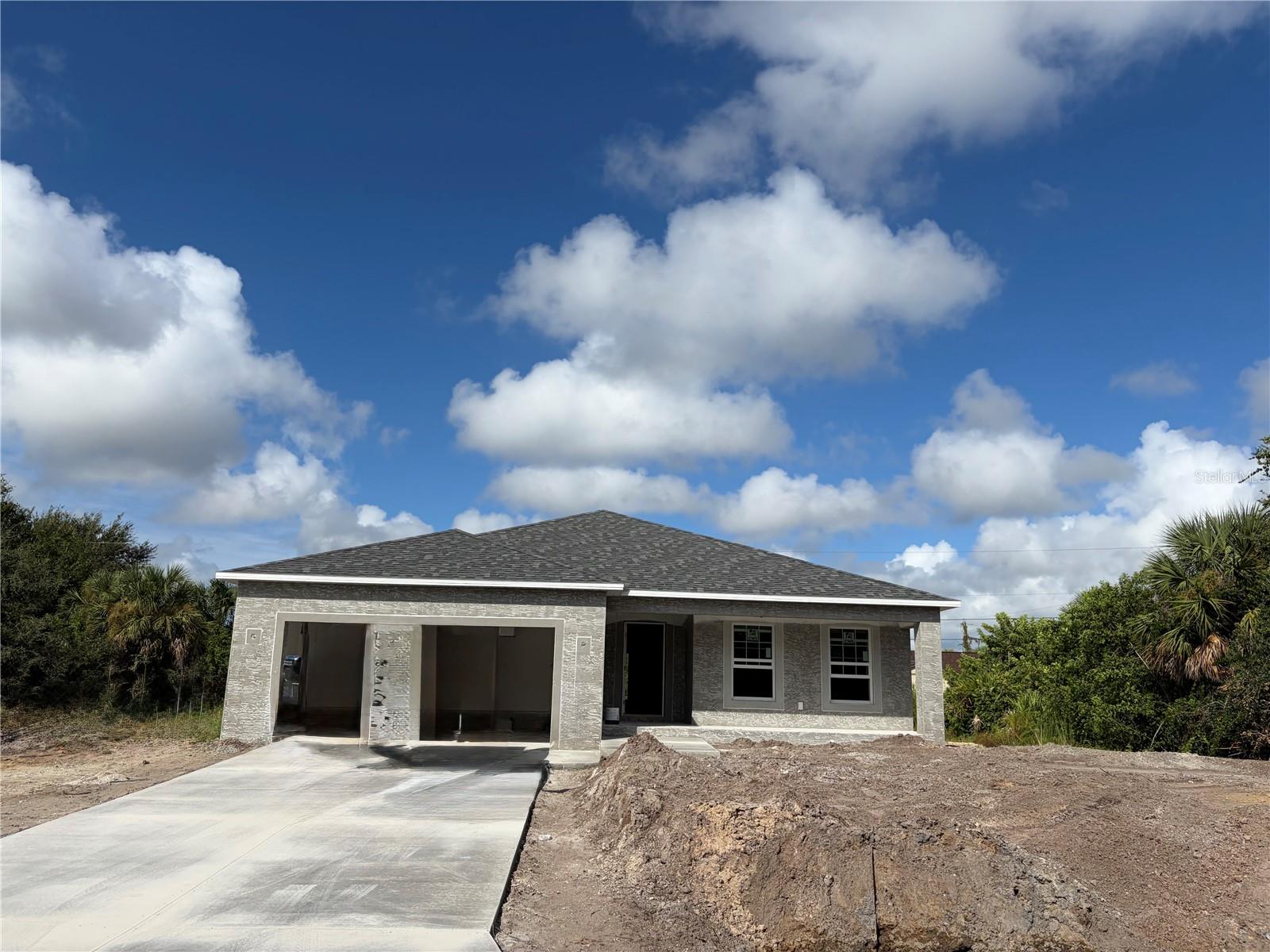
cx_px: 635
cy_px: 476
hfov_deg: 67.3
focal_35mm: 26
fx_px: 954
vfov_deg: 53.1
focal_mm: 5.96
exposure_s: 1/6993
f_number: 1.6
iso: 50
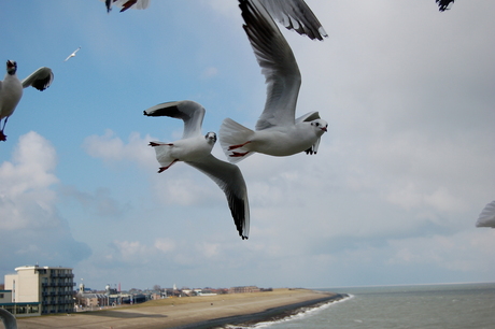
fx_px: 783
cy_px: 164
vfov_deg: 23.7
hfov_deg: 35.1
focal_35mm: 57
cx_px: 248
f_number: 5
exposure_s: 1/1250
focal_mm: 38
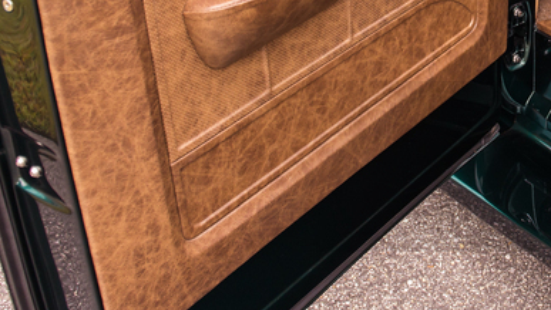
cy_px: -31
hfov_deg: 30.3
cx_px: 537
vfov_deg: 17.9
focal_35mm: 65
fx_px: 950
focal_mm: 24
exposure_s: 1/160
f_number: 4
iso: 400
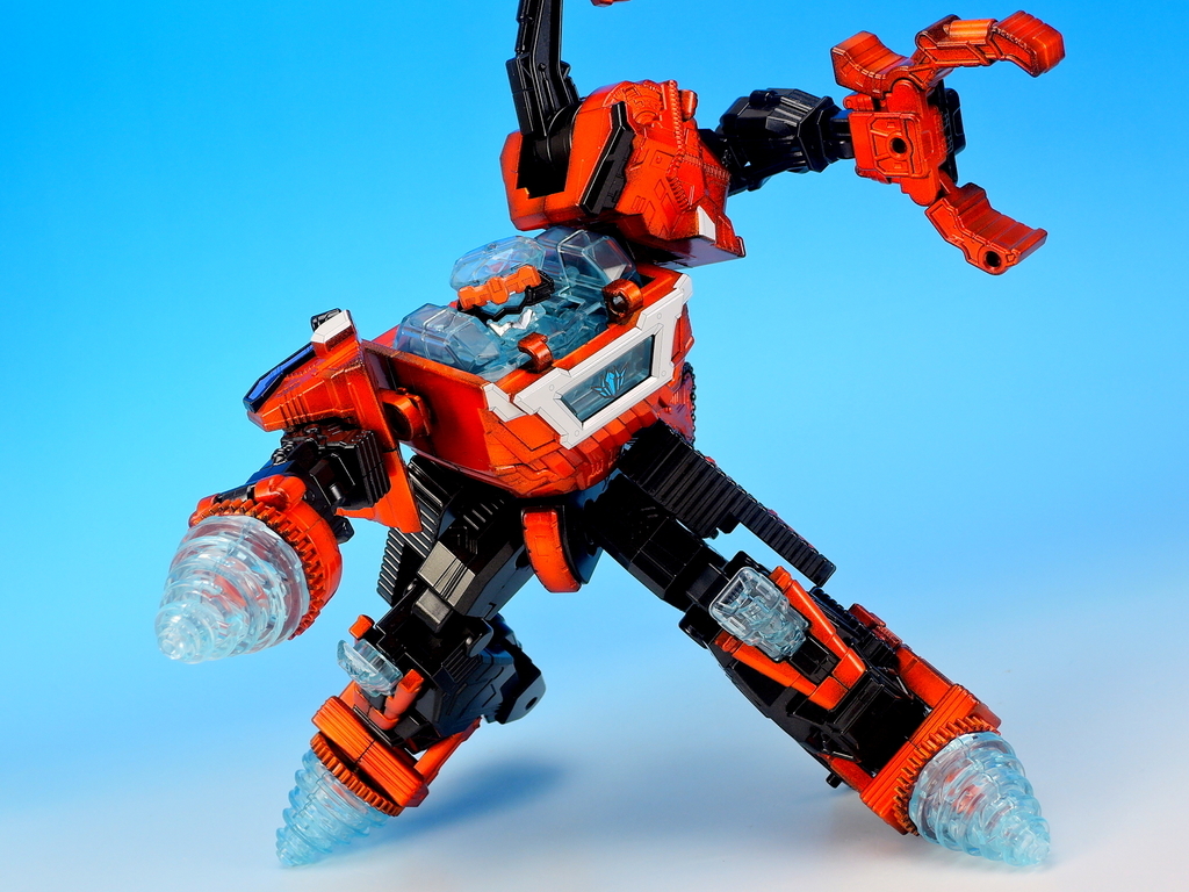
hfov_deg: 32.2
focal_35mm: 60
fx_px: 2061
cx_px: 594
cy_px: 446
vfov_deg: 24.4
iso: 80
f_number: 6.5
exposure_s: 1/4
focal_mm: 12.8
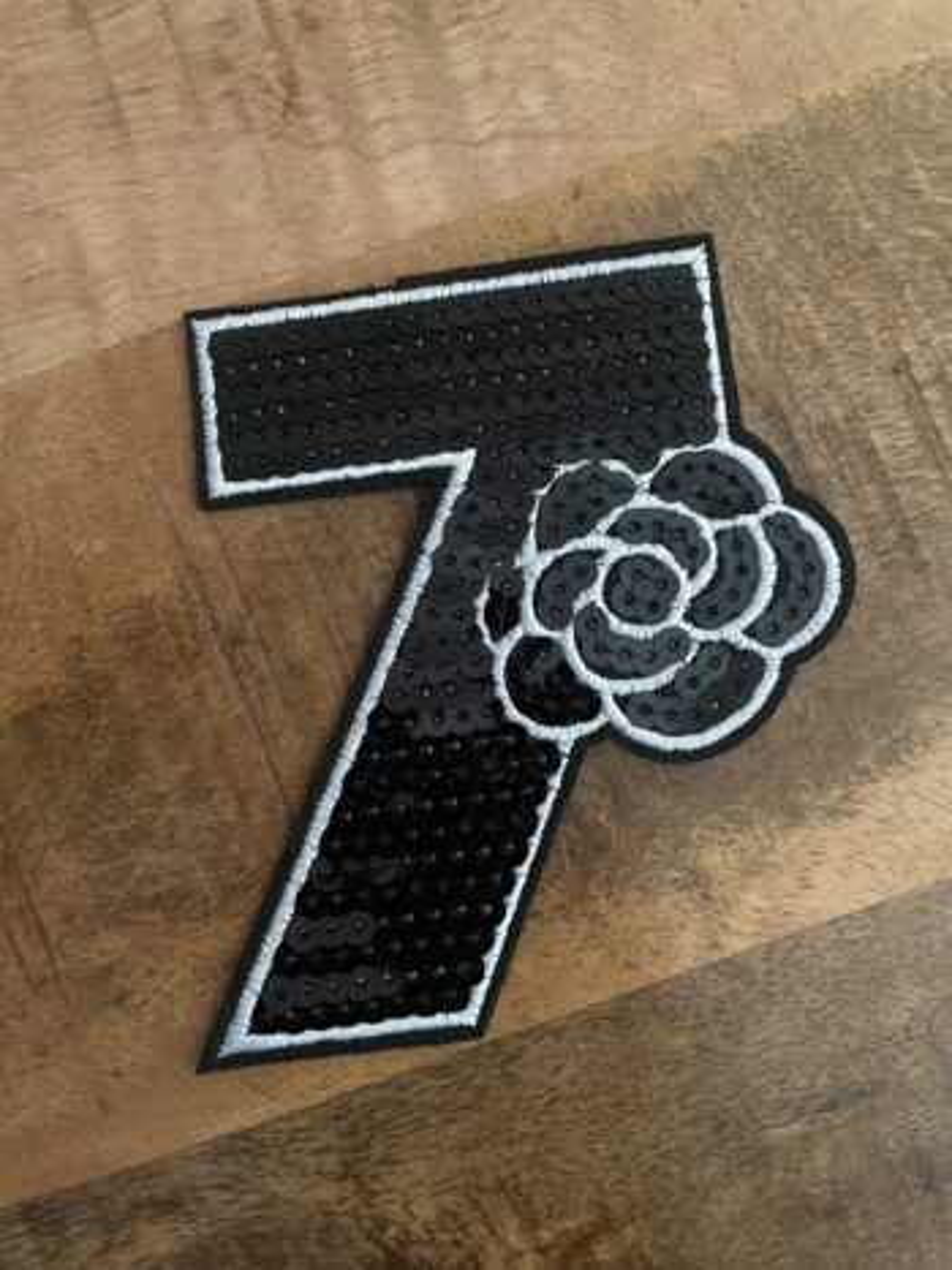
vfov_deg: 67.3
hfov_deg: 53.0
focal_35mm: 26
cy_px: 635
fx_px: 954
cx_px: 476
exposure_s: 1/30
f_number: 1.6
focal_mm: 4.2
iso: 800
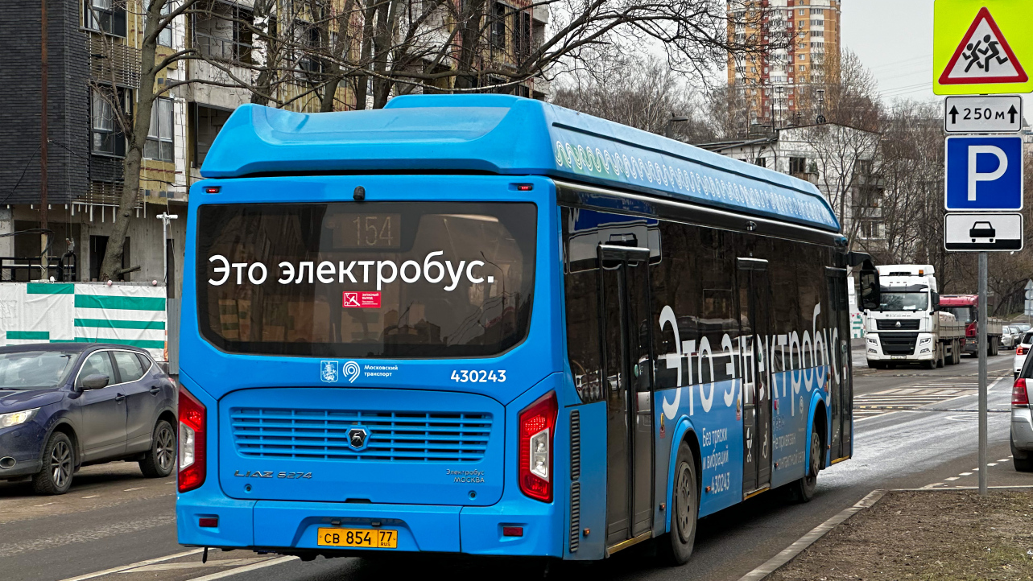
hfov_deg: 25.0
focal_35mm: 85
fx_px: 2328
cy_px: 252
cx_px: 510
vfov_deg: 14.2
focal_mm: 9
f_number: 2.8
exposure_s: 1/170
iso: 32
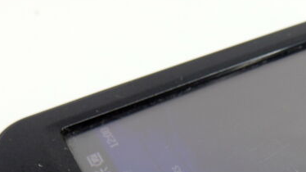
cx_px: 270
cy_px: 217
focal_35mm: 56
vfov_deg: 19.9
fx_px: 454
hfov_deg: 35.3
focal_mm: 4.5
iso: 100
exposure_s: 1/60
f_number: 3
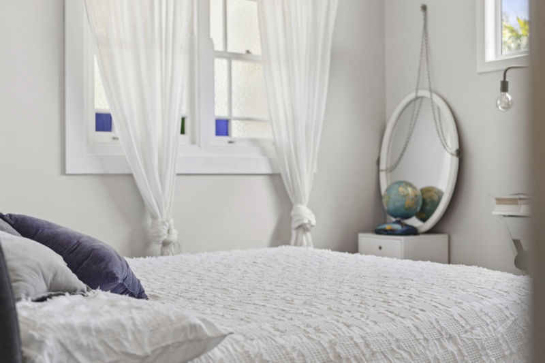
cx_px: 272
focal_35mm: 46
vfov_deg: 29.2
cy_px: 182
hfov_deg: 42.8
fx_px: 696
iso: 800
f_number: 2.8
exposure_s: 1/320
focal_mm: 46
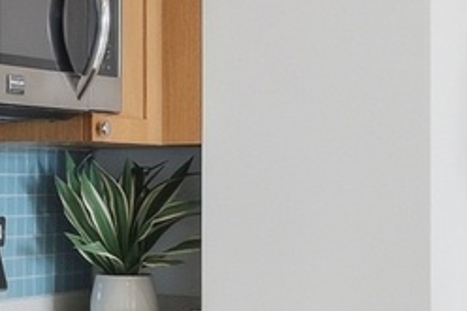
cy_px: 168
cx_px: -442
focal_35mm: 98
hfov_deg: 16.4
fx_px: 1270
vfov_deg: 13.9
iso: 640
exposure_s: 1/180
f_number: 7.1
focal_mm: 10
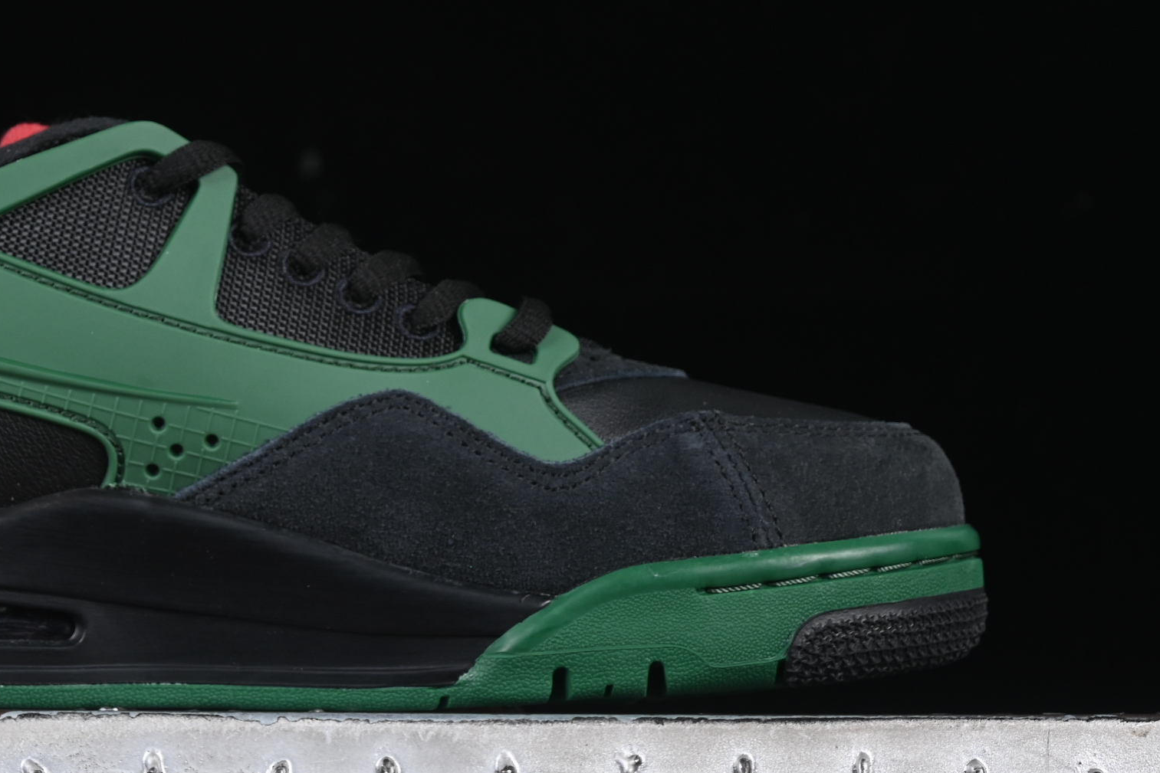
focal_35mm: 138
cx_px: 261
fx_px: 4447
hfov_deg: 14.8
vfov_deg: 9.9
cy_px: 270
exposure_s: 1/50
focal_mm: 50
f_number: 6.3
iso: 160
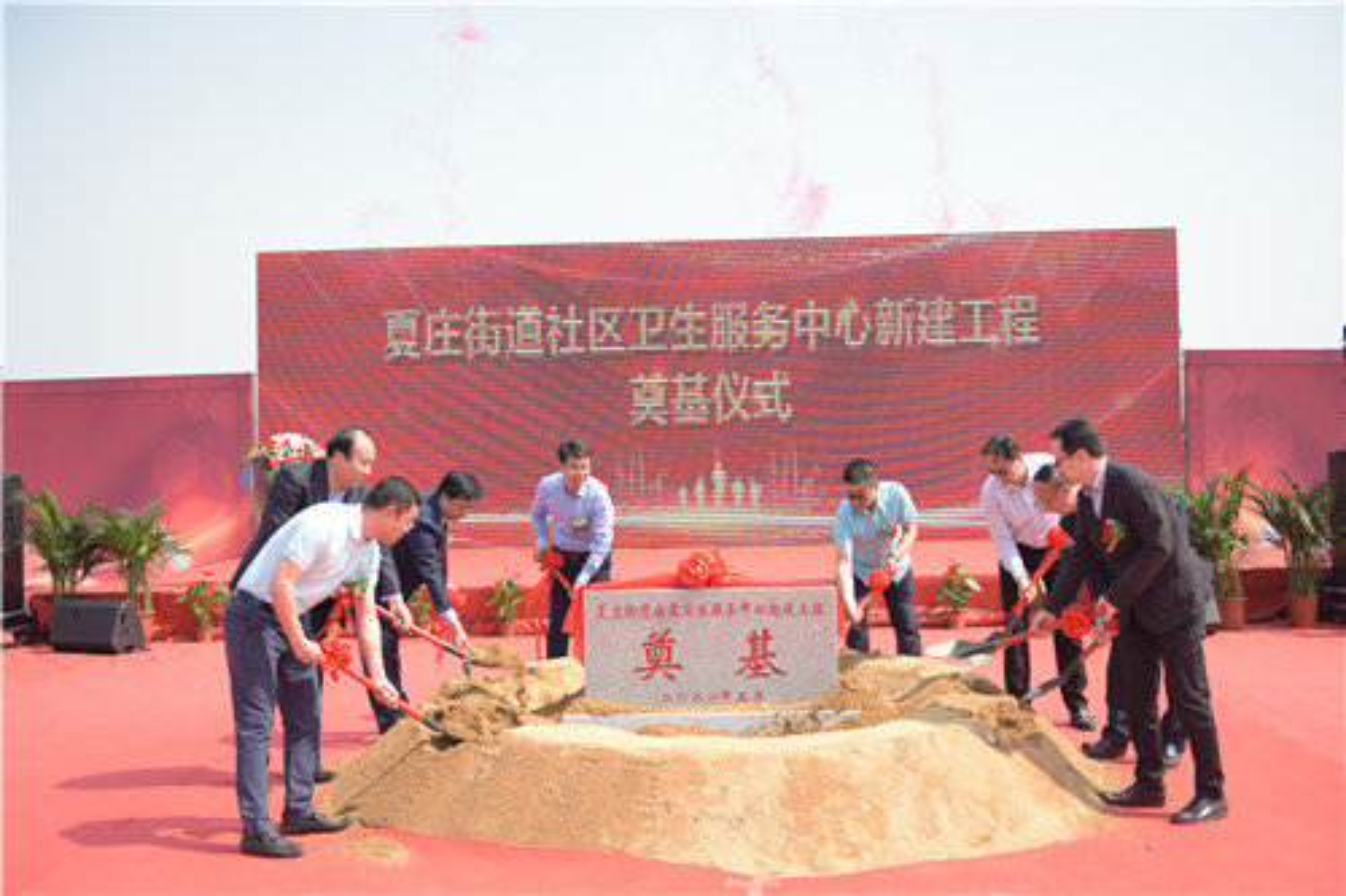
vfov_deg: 35.0
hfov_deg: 50.7
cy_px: 448
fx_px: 1420
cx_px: 673
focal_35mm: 38
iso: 640
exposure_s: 1/6400
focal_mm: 38
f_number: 2.8
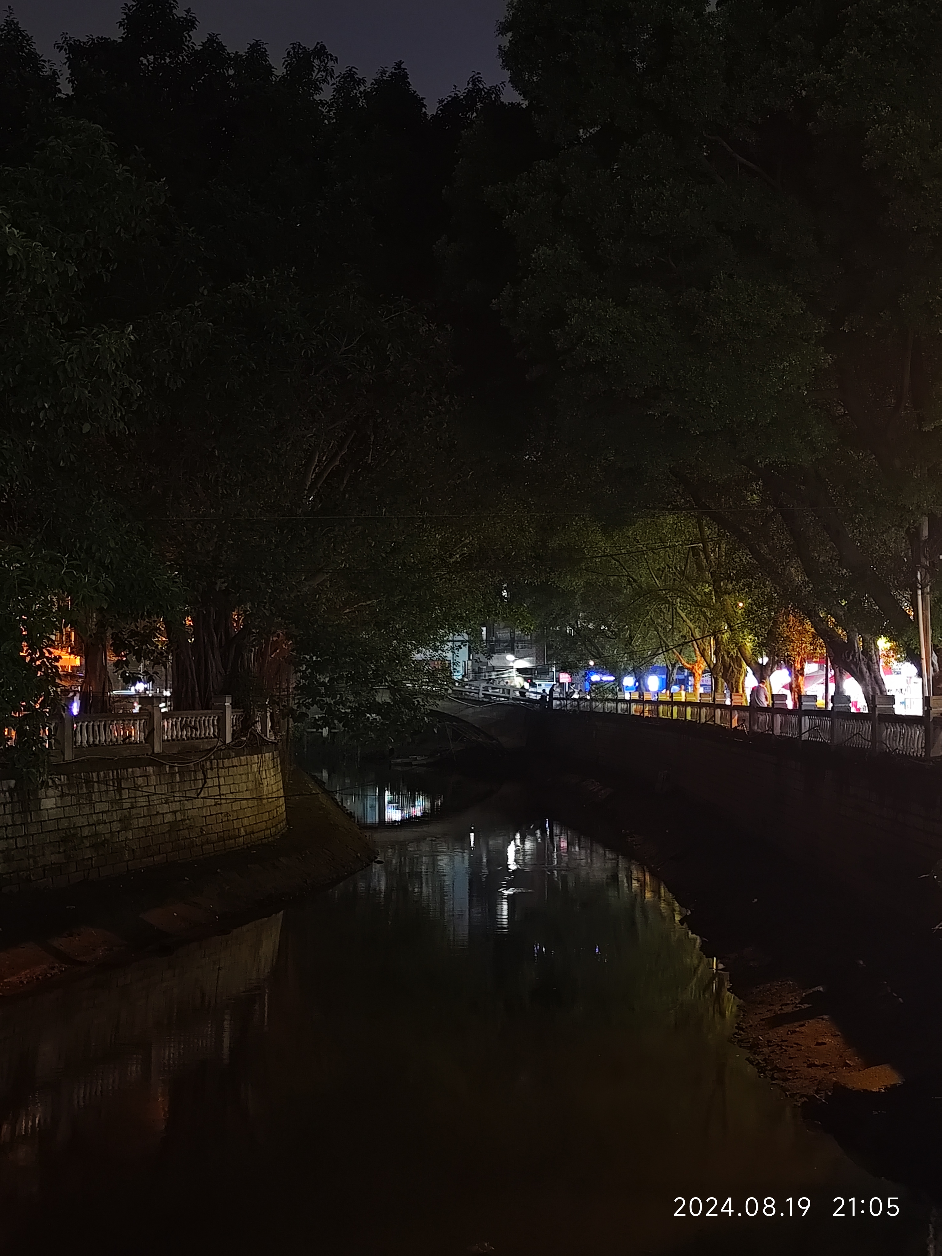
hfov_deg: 31.5
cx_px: 471
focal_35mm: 46
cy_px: 628
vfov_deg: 41.2
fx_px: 1669
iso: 2000
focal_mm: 6.14
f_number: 1.65
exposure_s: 1/14.3
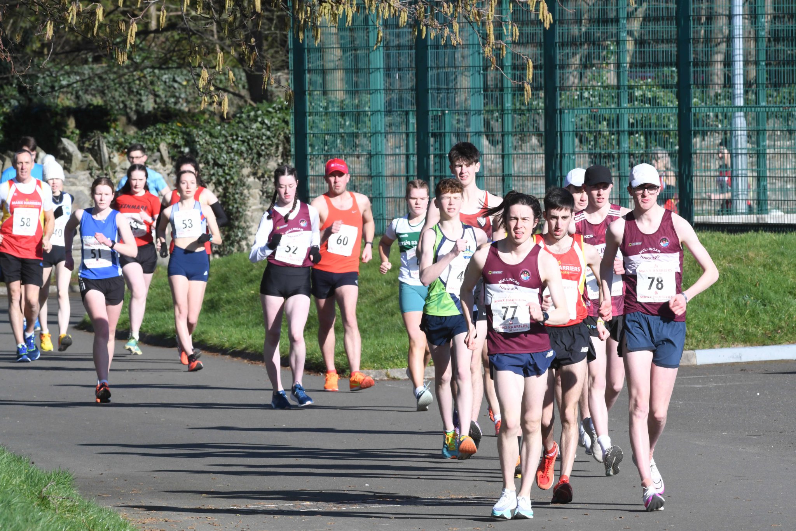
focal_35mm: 450
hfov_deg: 4.6
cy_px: 266
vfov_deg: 3.1
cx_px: 398
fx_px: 9948
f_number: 16
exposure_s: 1/500
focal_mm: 300
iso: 640
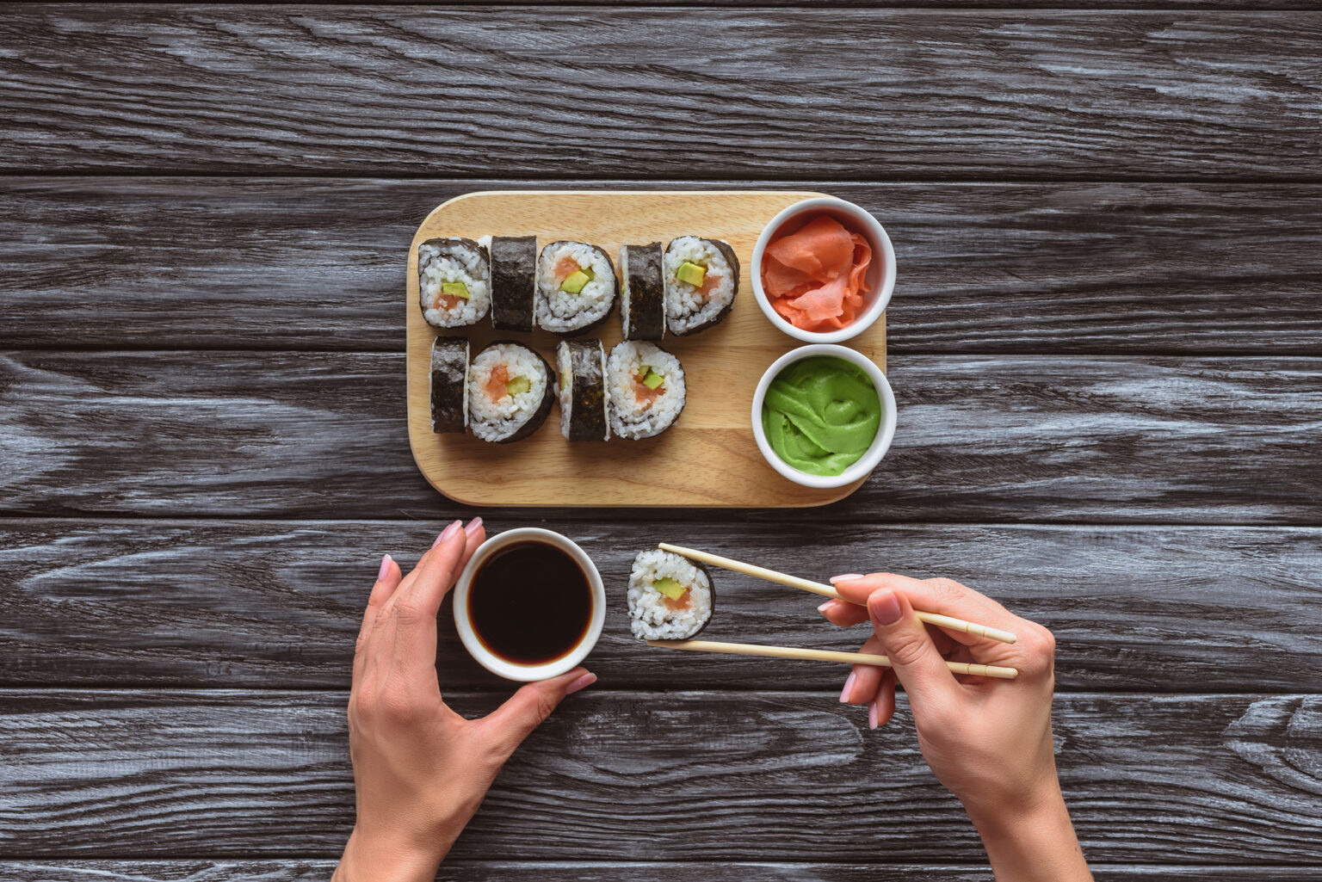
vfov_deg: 27.0
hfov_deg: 39.6
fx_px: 1837
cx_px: 661
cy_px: 441
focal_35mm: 50
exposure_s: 1/160
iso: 250
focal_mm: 50
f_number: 9
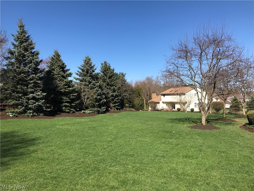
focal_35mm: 28
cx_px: 127
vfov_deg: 49.7
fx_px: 205
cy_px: 96
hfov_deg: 63.4
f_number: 1.8
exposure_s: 1/1916
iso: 20
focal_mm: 3.99
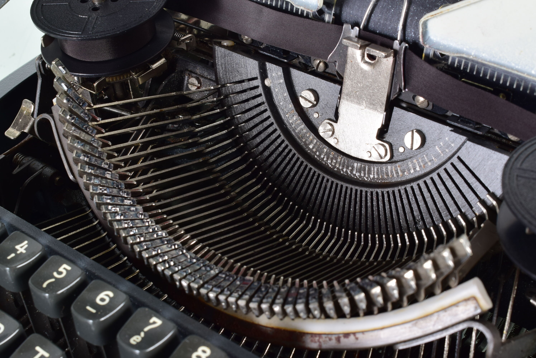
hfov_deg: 29.8
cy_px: 179
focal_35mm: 68
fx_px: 1006
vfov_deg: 20.2
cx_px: 268
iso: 200
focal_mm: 45
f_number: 16
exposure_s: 1/160
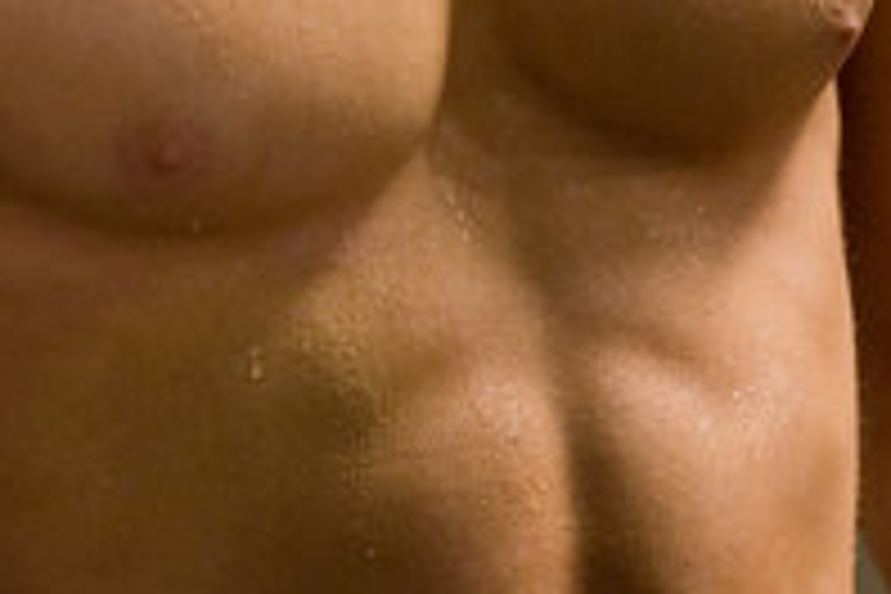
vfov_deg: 1.7
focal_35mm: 809
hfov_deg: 2.5
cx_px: 770
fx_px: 20021
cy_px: -504
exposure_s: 1/100
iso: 1250
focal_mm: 200
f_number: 4
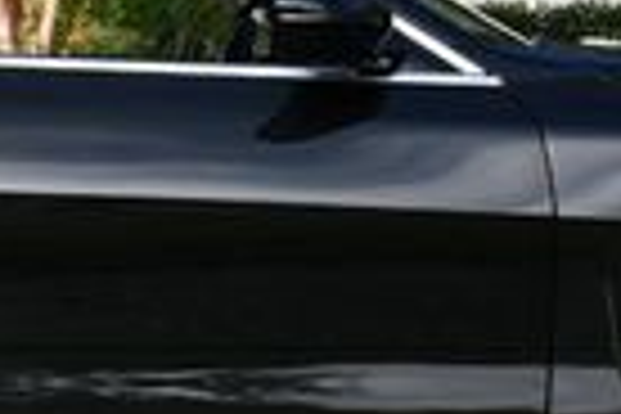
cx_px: 54
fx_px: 4002
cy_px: -144
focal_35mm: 232
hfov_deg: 8.8
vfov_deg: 5.9
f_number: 8
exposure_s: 1/250
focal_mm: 25
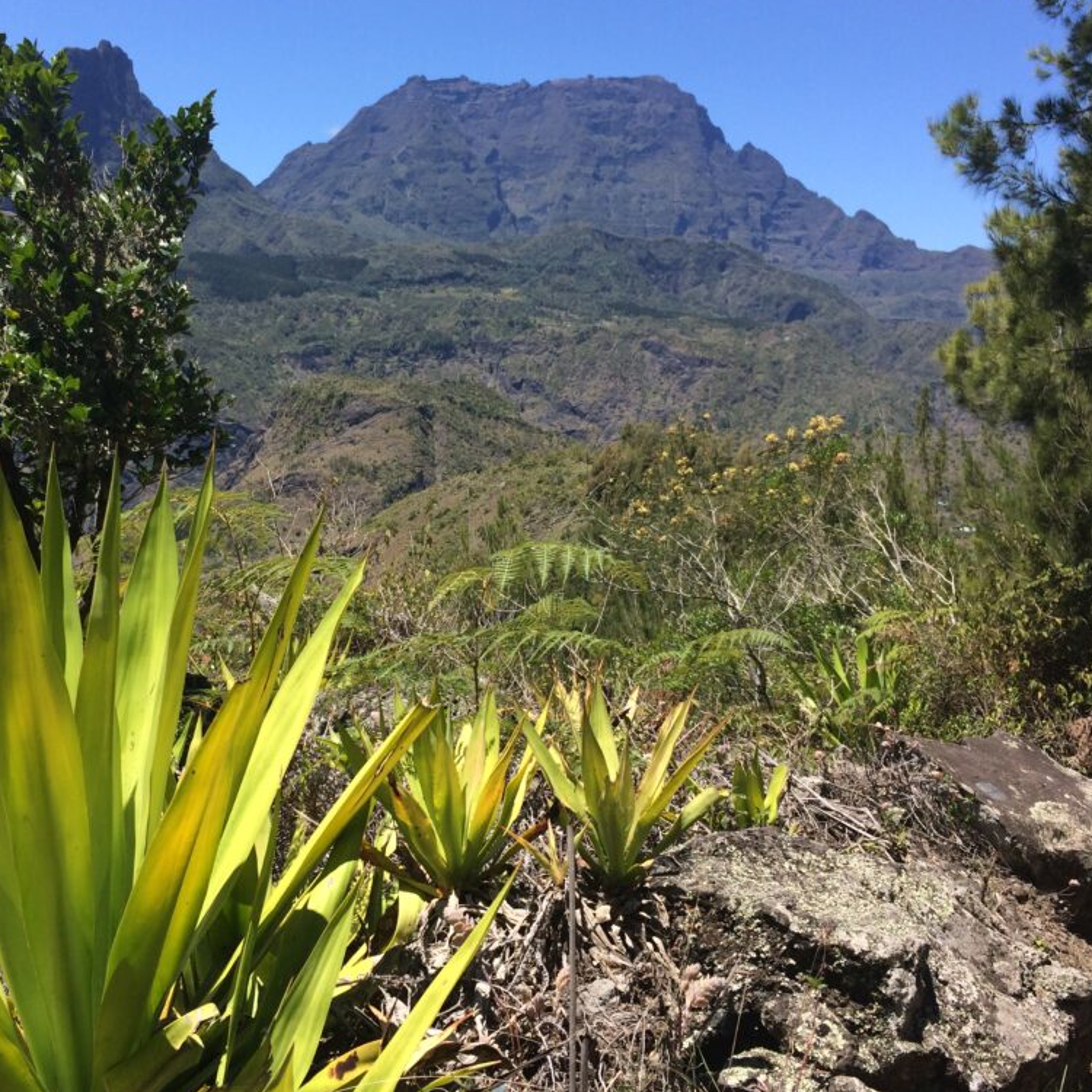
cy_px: 539
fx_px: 1249
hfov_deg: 47.0
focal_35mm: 35
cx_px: 454
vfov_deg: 47.2
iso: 32
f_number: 2.2
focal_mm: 4.15
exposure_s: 1/1580
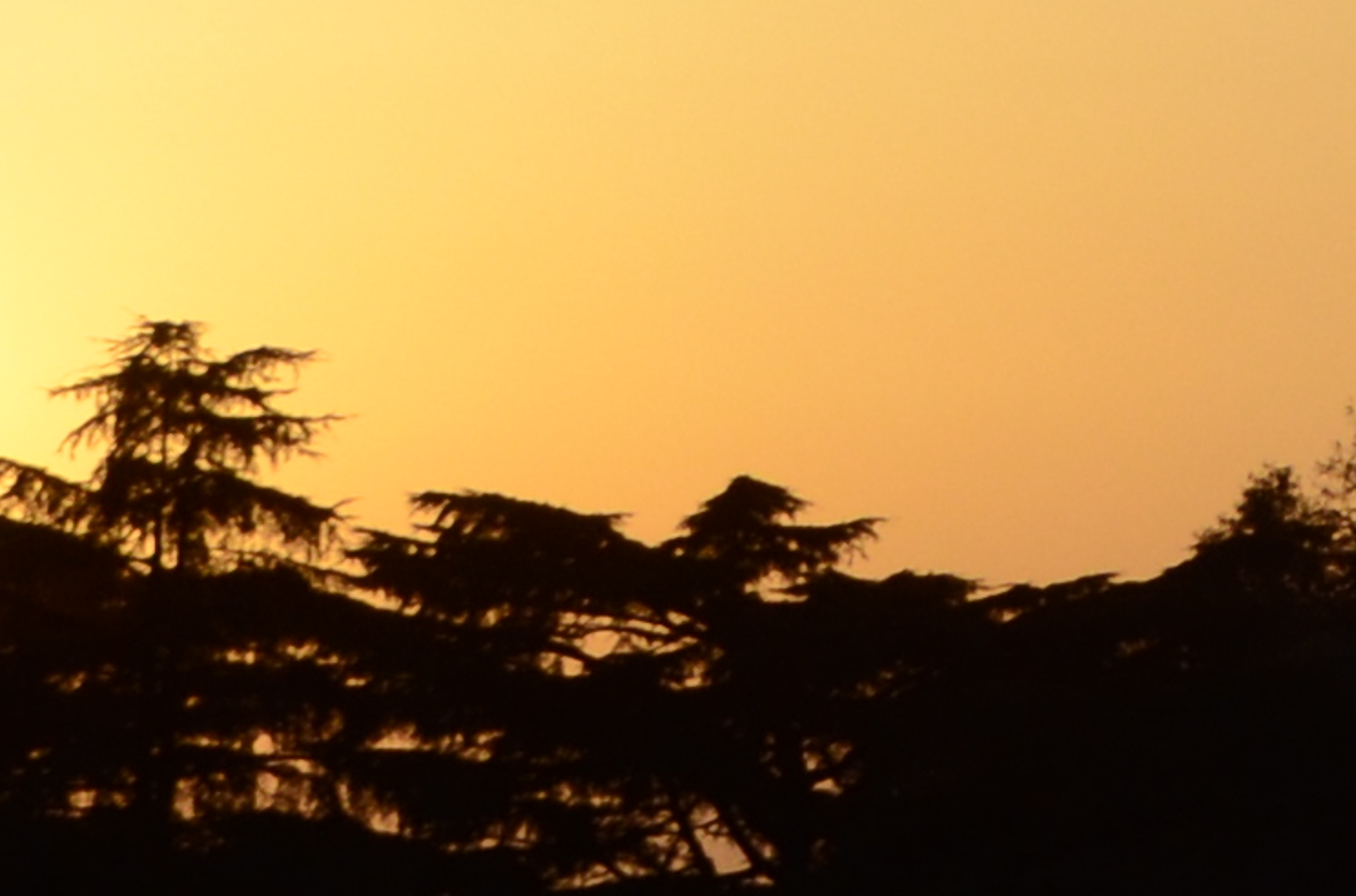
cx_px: 3089
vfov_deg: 4.0
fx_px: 12699
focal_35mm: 338
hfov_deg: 5.9
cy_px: -519
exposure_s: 1/5000
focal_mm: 34
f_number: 4.2
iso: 500
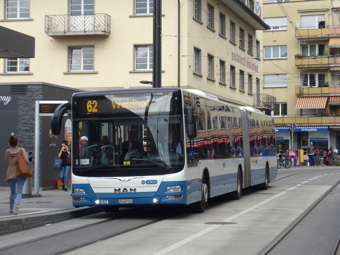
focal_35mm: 103
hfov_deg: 19.1
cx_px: 170
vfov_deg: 14.4
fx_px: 1012
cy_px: 128
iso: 80
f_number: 4.8
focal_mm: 20.4
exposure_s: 1/250
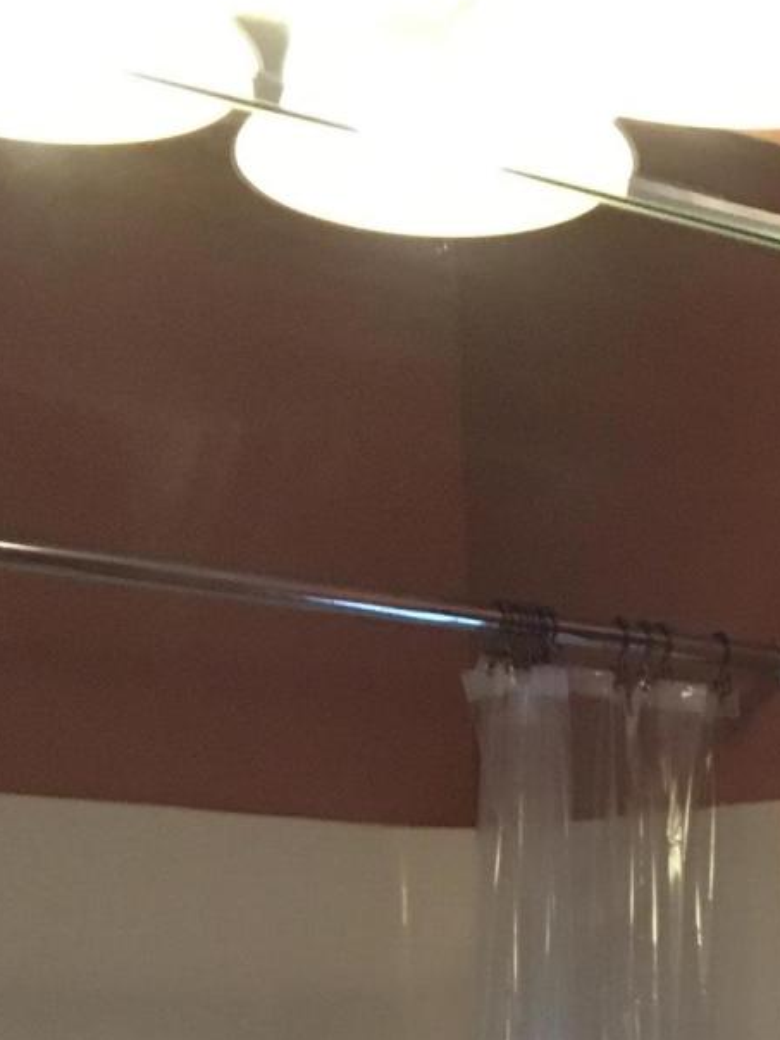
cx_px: 1198
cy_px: 1474
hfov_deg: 14.3
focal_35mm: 96
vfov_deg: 18.5
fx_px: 2884
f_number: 2.2
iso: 160
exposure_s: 1/30
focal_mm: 4.15
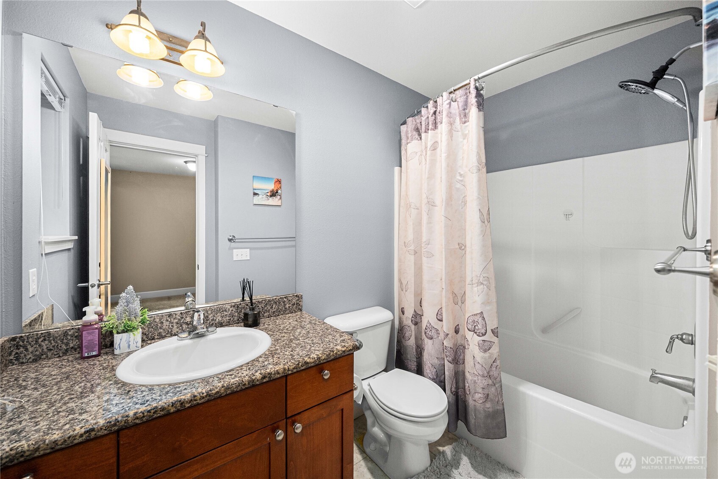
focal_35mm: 13
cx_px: 359
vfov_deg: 85.5
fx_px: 259
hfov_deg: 108.3
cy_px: 240
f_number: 7.1
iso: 1000
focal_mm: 13
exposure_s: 1/25
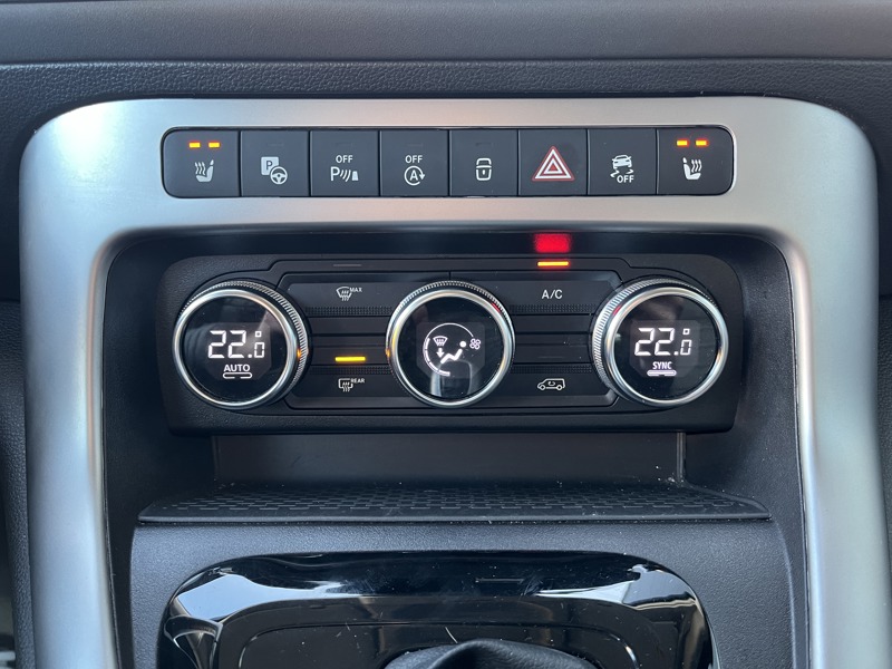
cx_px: 446
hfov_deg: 67.3
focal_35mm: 26
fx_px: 670
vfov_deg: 53.1
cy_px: 334
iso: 320
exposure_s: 1/55
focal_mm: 5.1
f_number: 1.6
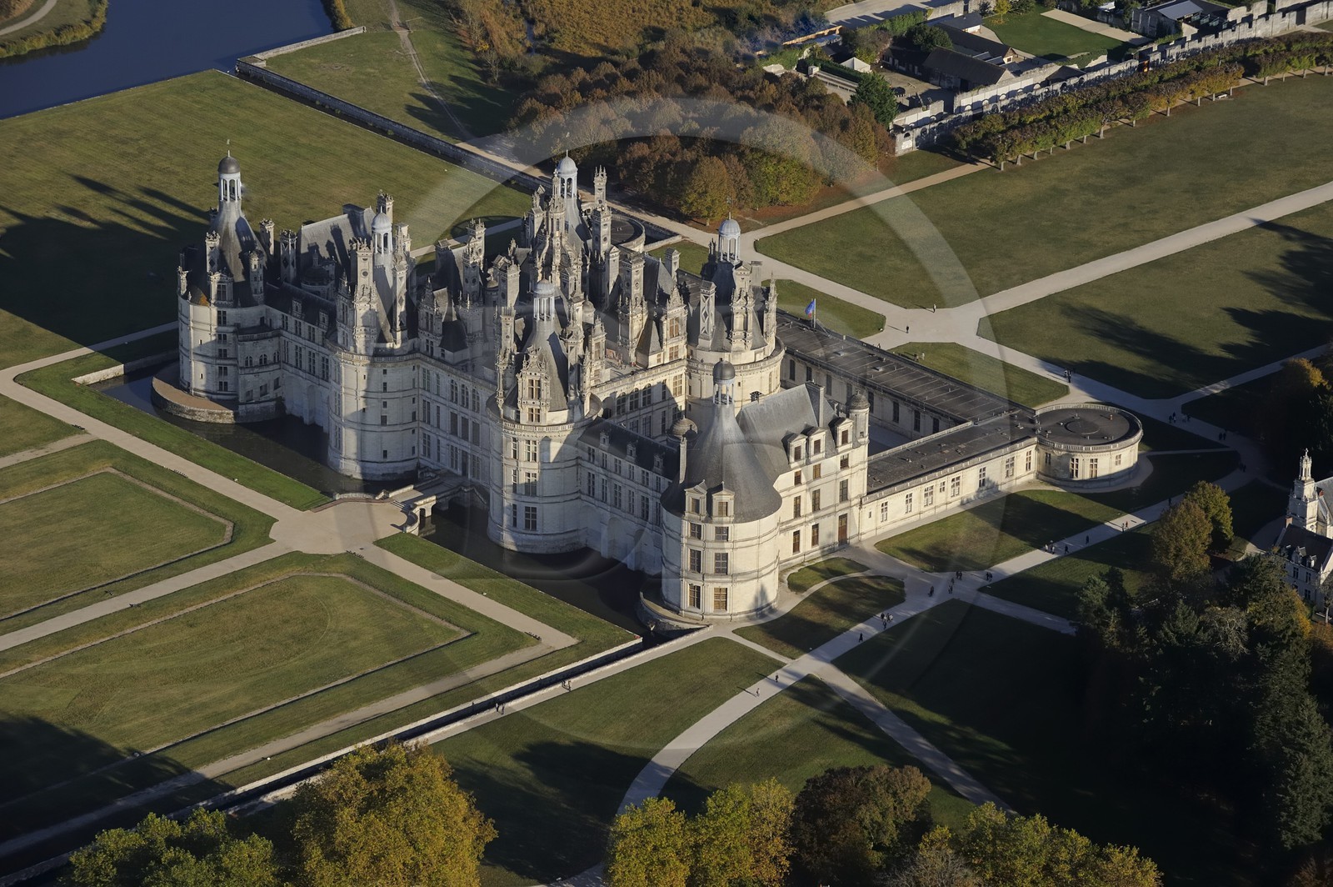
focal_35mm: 170
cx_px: 666
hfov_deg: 12.1
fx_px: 6289
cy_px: 444
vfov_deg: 8.1
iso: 400
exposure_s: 1/1000
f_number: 9
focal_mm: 170
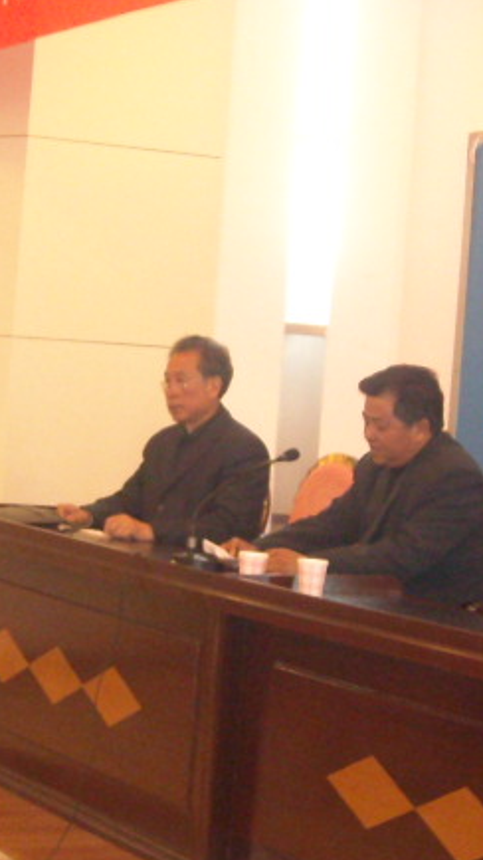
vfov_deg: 23.7
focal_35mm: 90
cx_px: 168
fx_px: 2050
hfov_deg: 13.4
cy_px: 452
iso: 400
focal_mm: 5.7
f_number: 2.8
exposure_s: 1/22
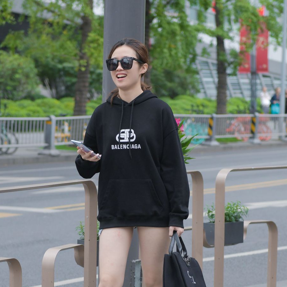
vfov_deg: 10.7
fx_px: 1529
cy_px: 244
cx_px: 128
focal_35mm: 163
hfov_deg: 10.7
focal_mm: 70
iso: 400
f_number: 4
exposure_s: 1/640
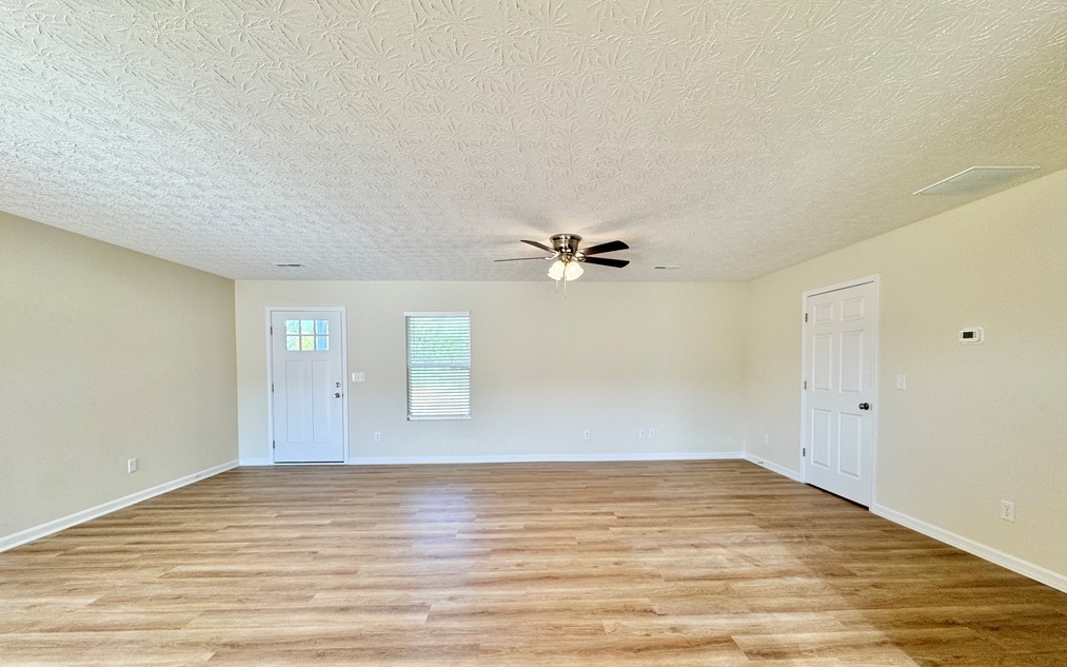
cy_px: 381
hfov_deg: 101.5
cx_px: 531
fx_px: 436
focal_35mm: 15
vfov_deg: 74.4
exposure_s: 1/120
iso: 80
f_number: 2.2
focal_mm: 2.22
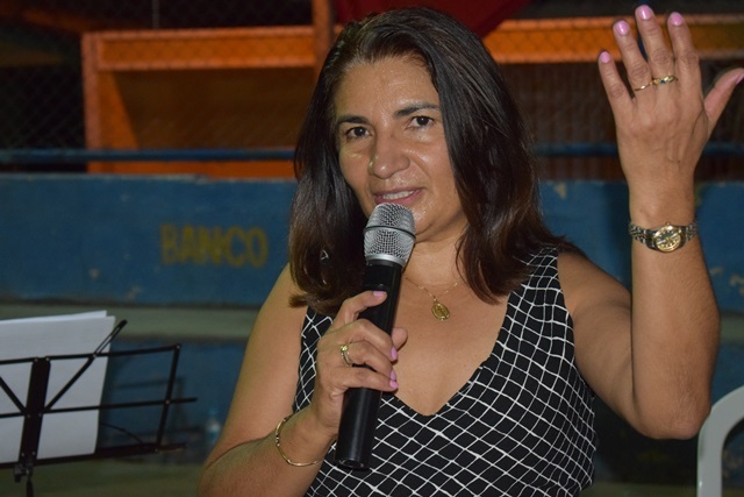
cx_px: 372
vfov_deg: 16.6
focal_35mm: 82
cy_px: 248
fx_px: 1705
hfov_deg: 24.6
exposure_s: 1/60
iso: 3200
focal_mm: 55
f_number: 5.6
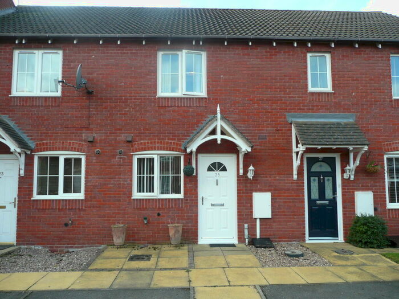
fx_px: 323
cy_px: 150
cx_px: 200
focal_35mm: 28
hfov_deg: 63.4
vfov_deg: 49.7
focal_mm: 4.6
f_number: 3.3
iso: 100
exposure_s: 1/200
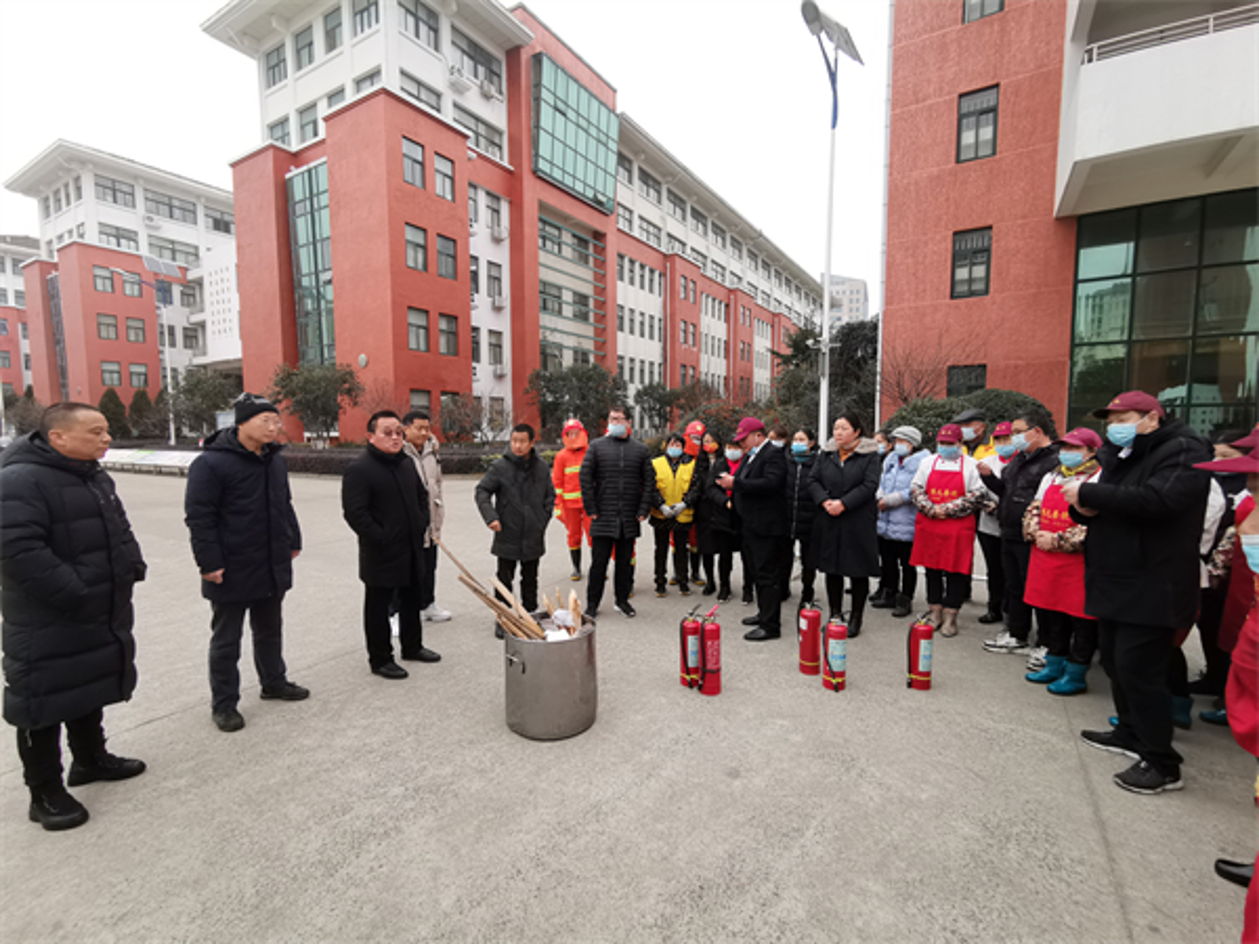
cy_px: 472
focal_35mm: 16
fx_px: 582
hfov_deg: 94.5
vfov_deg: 78.1
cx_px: 630
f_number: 2.2
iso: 80
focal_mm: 2.35
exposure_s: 1/100
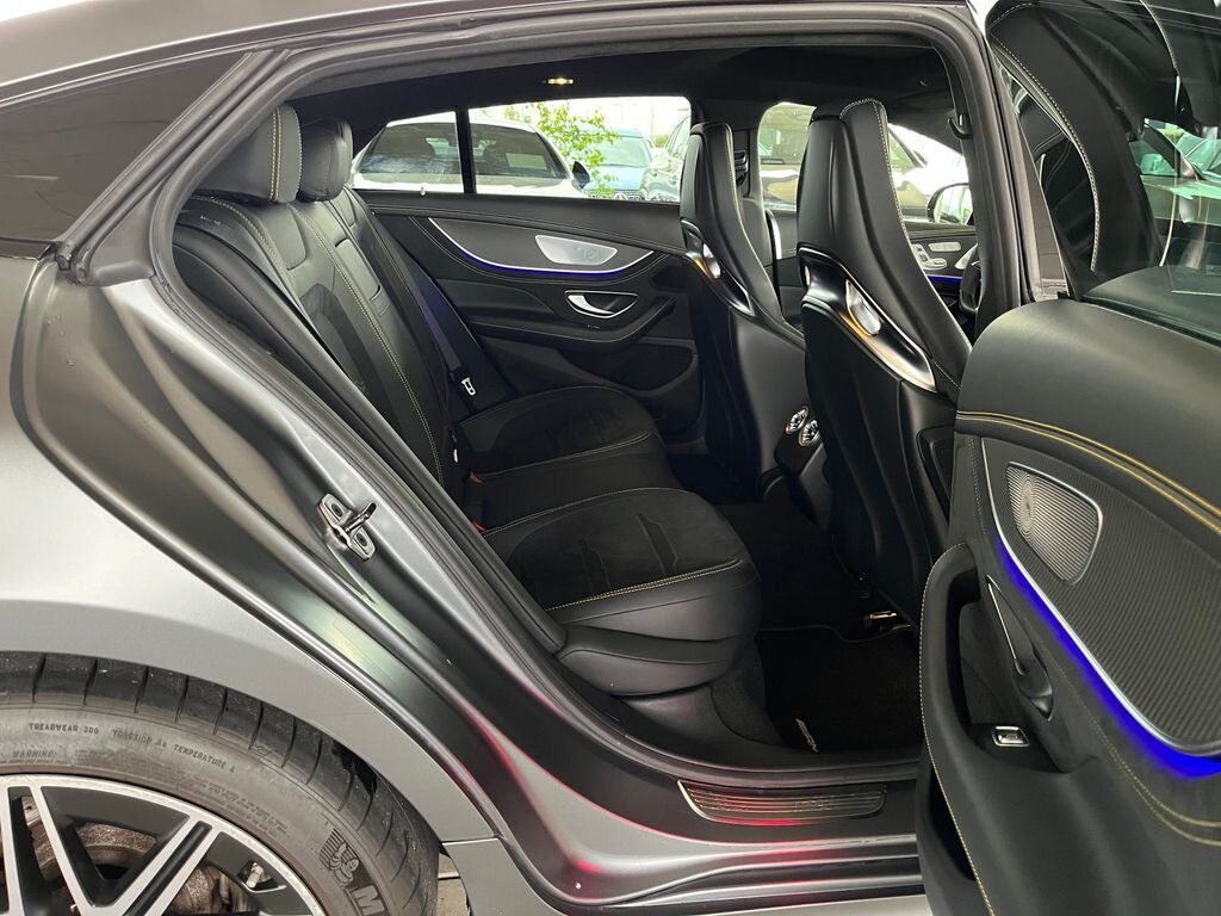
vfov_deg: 53.1
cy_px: 458
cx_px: 610
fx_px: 917
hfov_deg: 67.3
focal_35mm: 26
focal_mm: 5.1
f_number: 1.6
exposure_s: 1/60
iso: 500
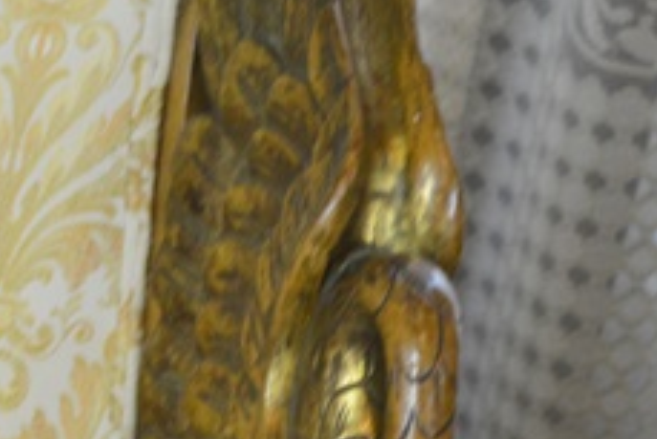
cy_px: 671
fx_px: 5387
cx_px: -628
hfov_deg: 6.8
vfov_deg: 4.6
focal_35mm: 295
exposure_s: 1/50
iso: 800
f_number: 5.6
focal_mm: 50
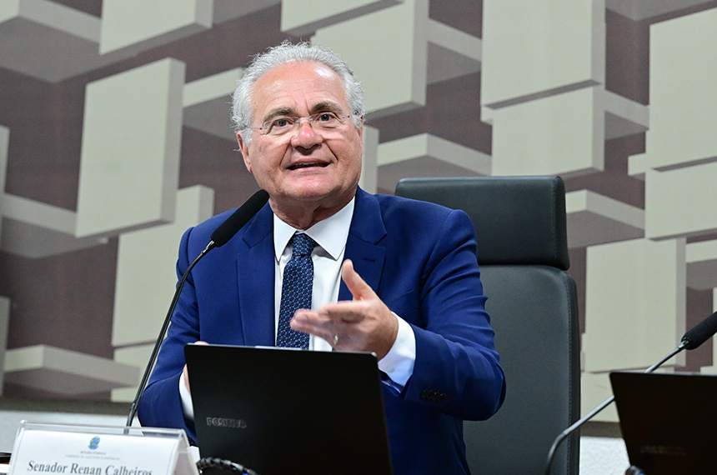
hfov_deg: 10.6
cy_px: 238
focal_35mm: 195
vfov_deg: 7.0
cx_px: 358
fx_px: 3877
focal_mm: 130
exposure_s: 1/200
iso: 4000
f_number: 4
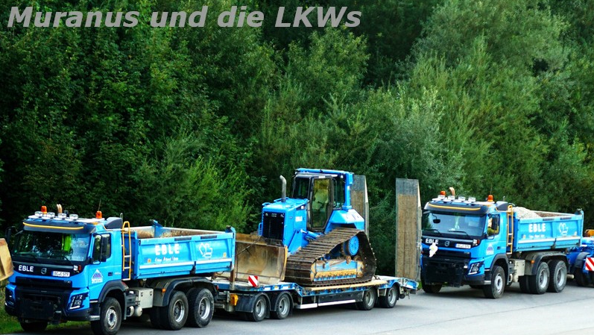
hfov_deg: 10.1
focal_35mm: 213
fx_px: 3349
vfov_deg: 5.7
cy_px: 182
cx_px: 297
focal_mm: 135
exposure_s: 1/200
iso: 320
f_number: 6.3
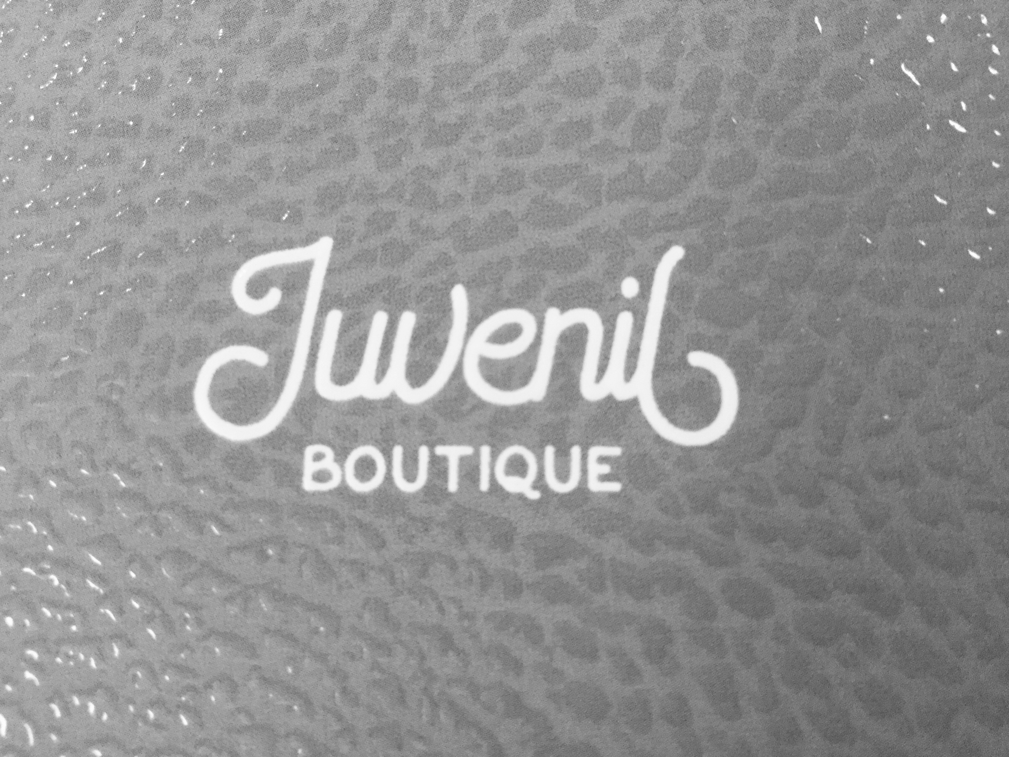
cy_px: 378
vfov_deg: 45.4
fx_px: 904
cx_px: 504
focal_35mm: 31
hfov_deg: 58.4
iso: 160
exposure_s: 1/33
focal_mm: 3.3
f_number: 2.4
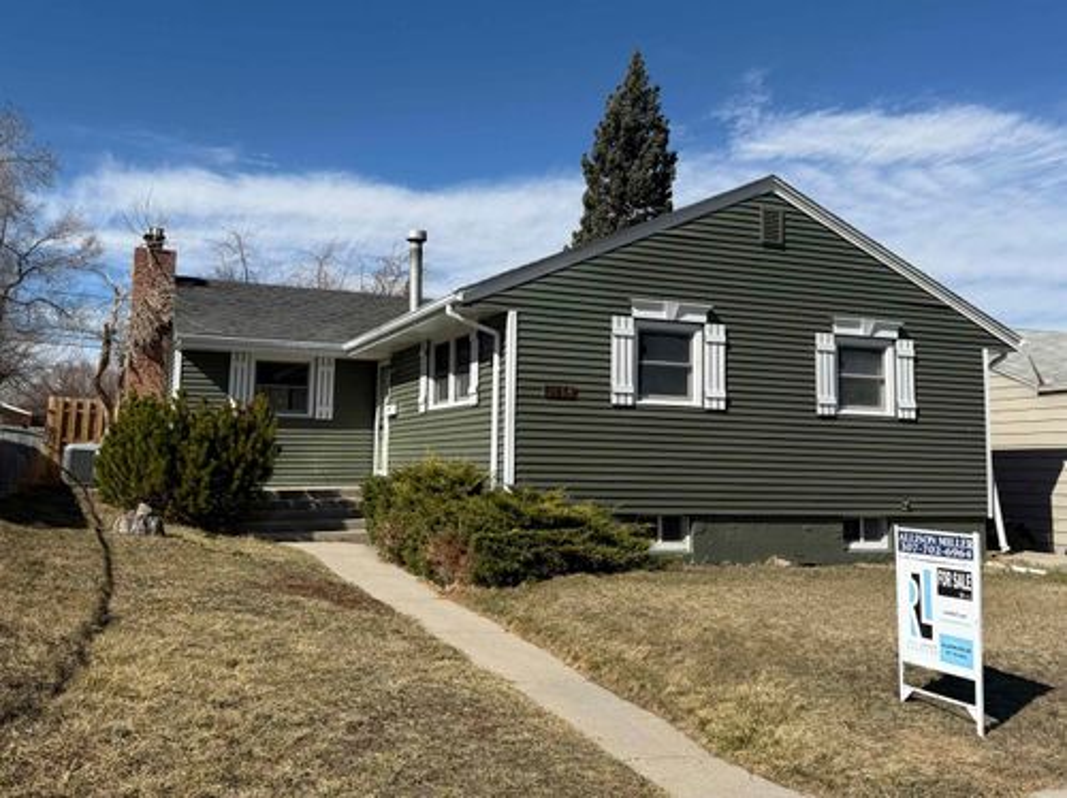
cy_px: 399
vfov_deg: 56.7
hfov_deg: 71.6
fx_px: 739
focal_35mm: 24
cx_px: 534
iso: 80
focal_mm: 6.76
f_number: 1.78
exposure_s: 1/6711
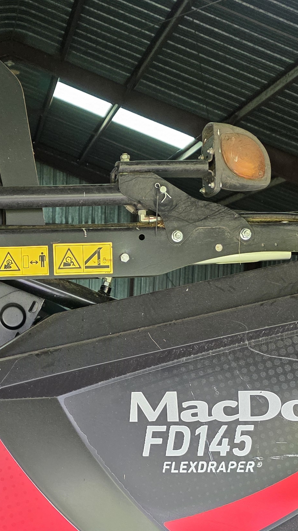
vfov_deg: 33.9
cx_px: 79
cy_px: 372
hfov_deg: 19.6
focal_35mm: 61
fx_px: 857
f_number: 1.7
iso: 200
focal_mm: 6.3
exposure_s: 1/120
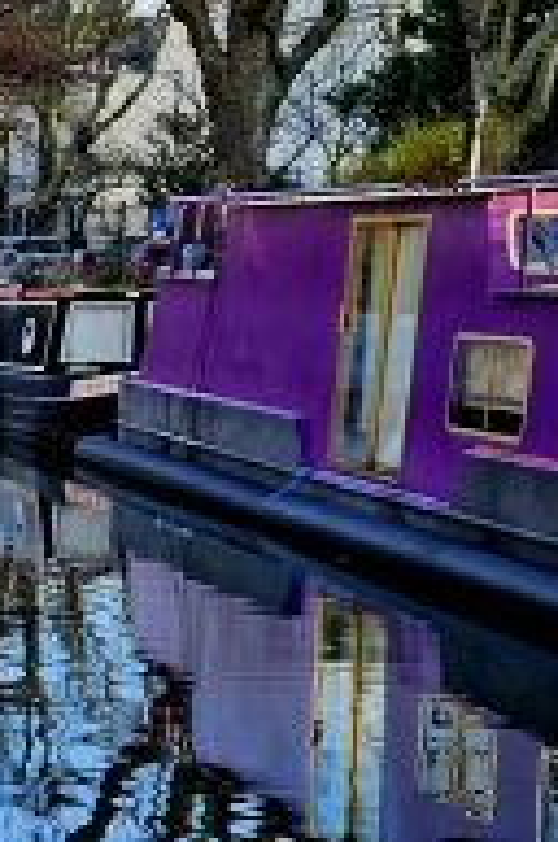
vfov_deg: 18.9
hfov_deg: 12.4
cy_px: 779
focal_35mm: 106
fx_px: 2473
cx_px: -196
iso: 16
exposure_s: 1/182
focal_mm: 6.3
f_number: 1.7
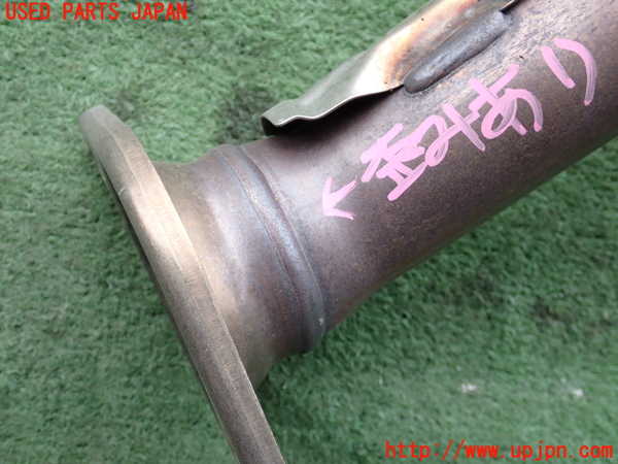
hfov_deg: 45.8
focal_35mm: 41
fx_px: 732
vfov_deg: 35.1
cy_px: 232
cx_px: 309
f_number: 2.8
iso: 100
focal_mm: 7.31
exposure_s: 1/160
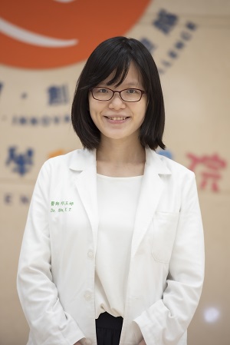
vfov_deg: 10.8
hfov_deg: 7.2
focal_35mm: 190
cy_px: 172
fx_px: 1818
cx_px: 115
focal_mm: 190
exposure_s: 1/160
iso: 800
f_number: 3.5
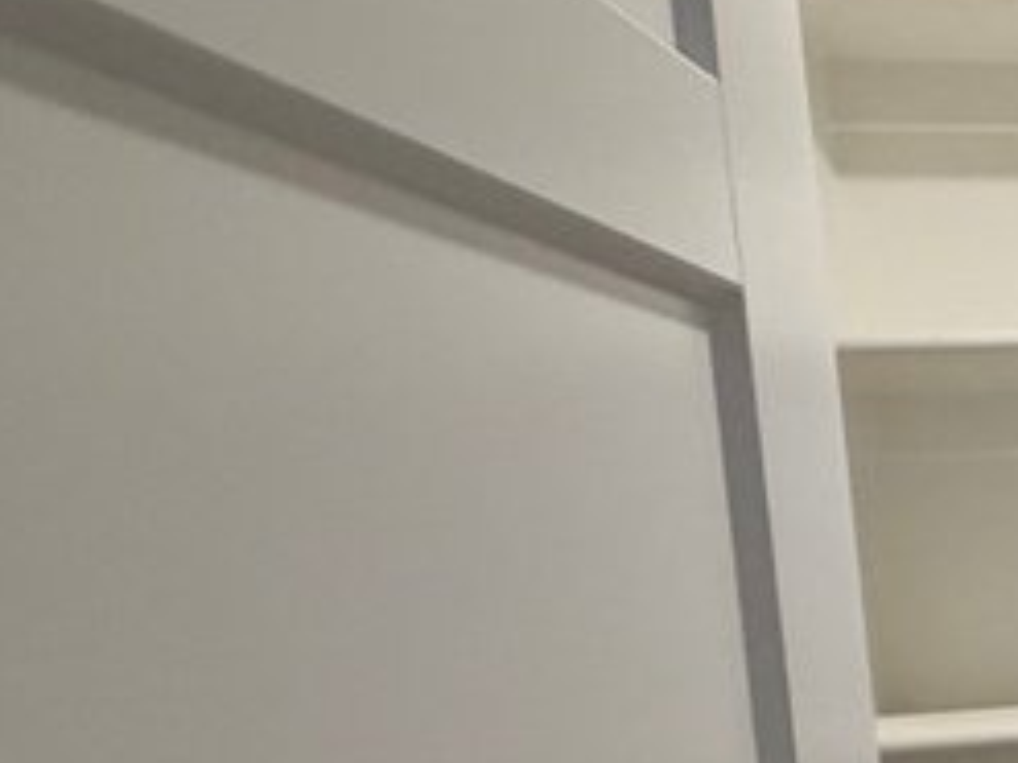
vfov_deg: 24.6
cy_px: 664
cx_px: 1970
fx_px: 1705
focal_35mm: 58
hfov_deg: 19.9
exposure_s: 1/60
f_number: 2.2
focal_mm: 2.22
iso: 250
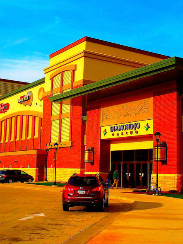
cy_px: 122
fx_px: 373
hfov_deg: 27.5
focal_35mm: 53
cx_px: 87
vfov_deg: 36.2
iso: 100
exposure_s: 1/250
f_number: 7.6
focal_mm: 7
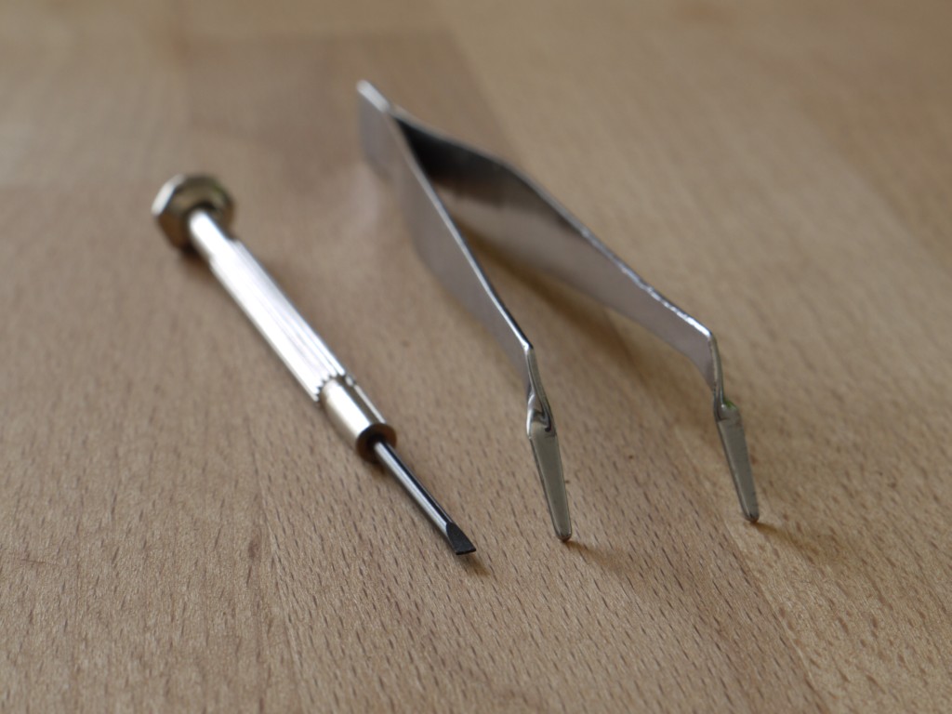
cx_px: 476
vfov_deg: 16.4
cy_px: 357
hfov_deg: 21.8
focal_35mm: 90
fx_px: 2475
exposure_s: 1/13
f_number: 11
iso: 100
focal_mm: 45
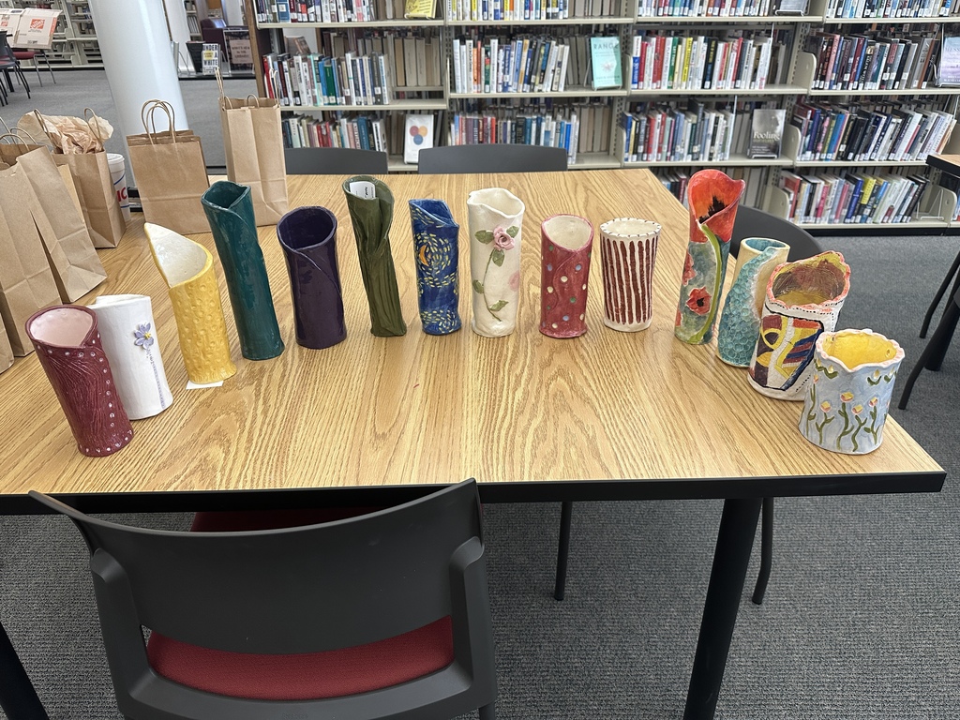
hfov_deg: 71.6
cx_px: 480
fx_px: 666
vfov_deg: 56.8
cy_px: 360
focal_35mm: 24
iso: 200
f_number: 1.78
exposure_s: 1/120
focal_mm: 6.86
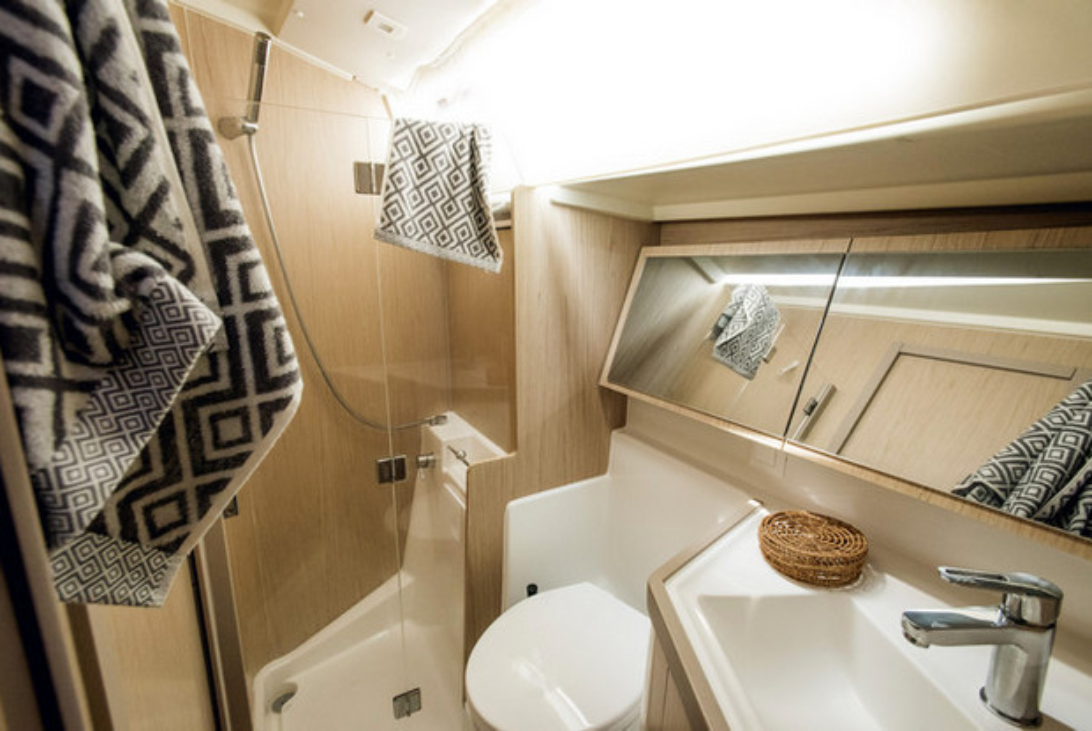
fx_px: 516
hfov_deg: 93.2
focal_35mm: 17
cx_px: 546
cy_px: 366
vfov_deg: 70.6
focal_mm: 17
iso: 3200
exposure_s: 1/60
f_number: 8
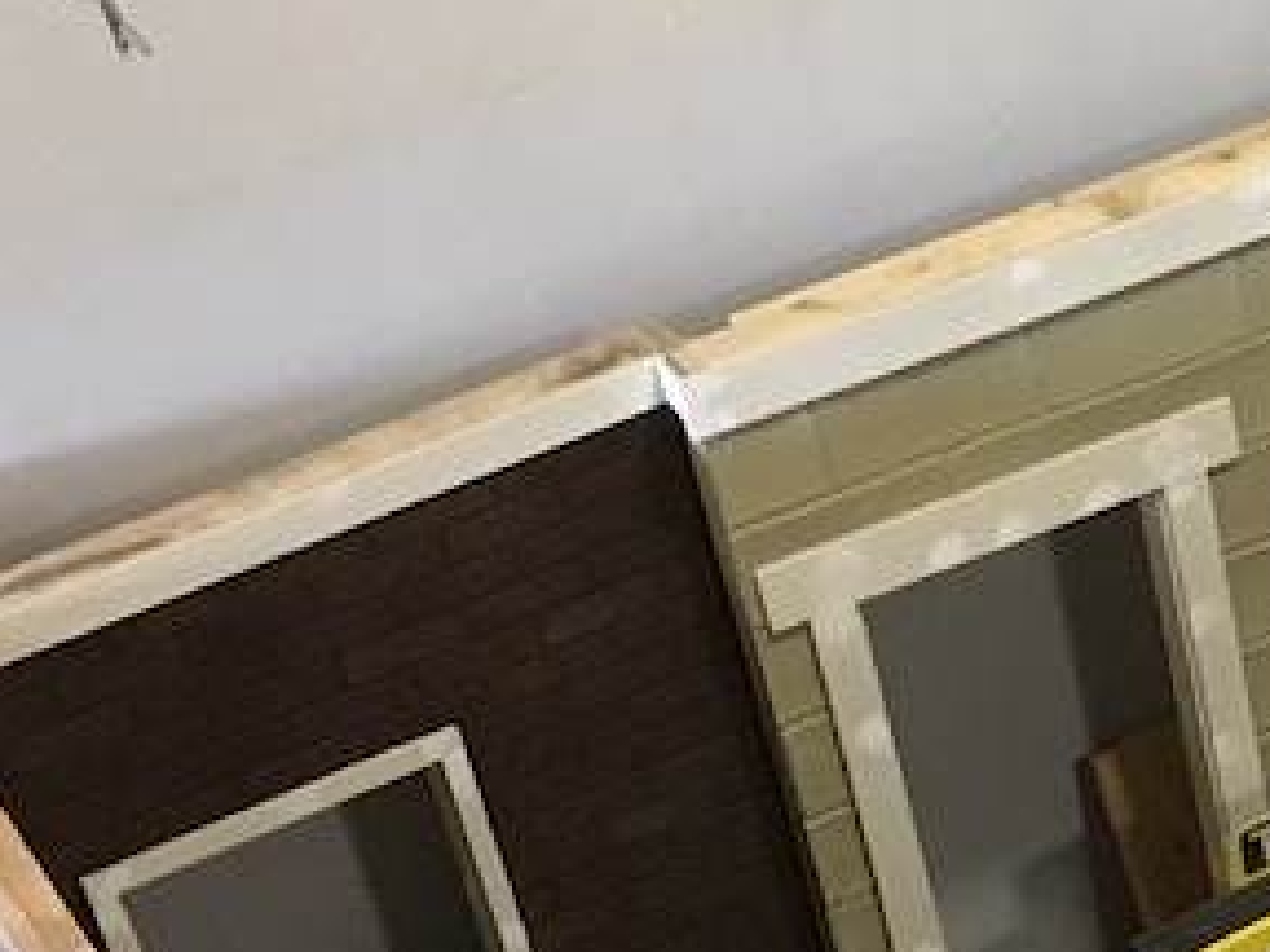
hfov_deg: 14.3
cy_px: 1265
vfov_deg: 11.2
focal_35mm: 129
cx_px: 1901
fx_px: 4733
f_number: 2.2
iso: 200
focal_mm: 4.15
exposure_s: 1/30
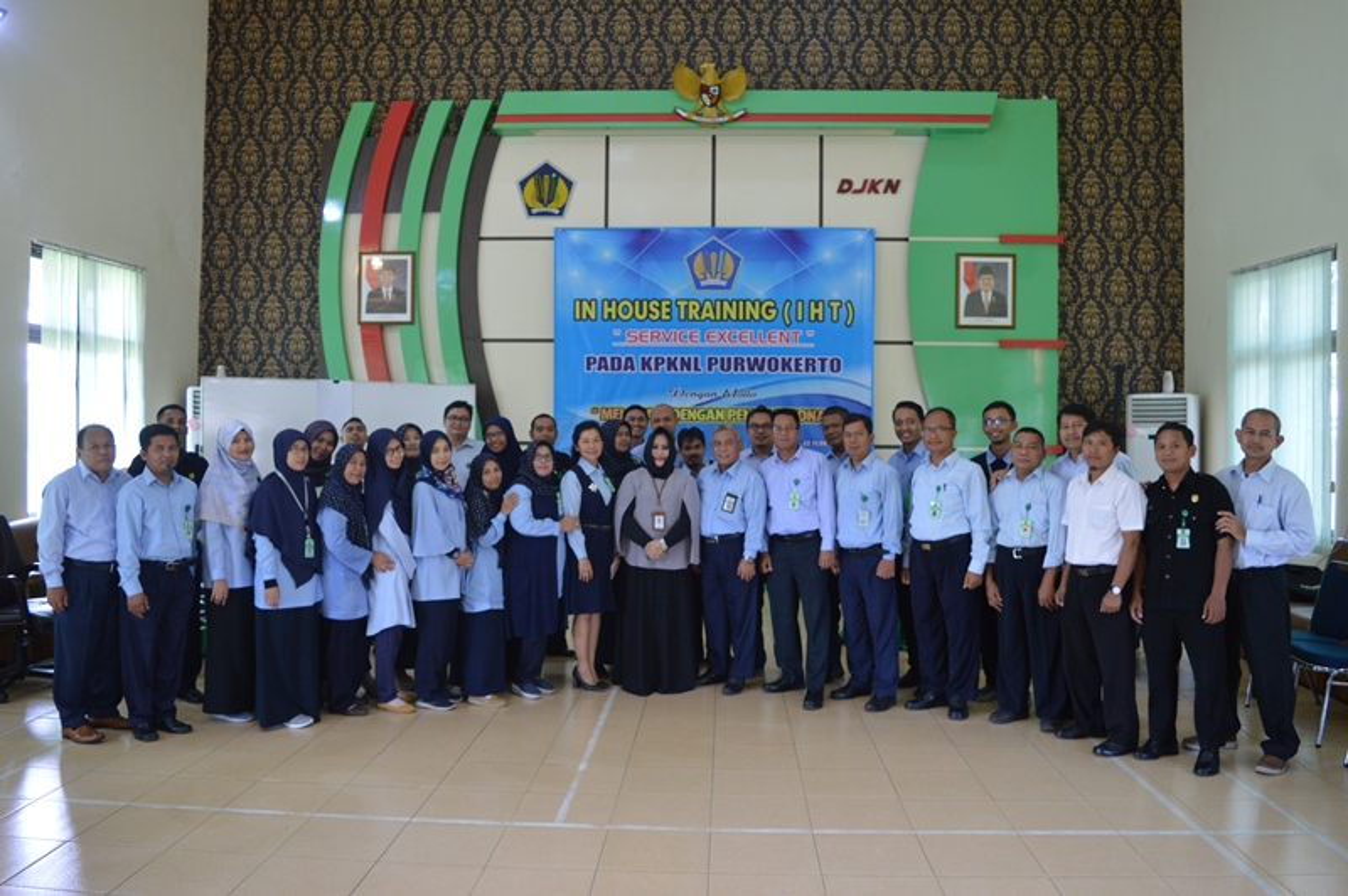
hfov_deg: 67.4
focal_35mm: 27
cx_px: 674
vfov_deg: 47.9
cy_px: 448
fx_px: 1010
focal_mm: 18
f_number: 3.5
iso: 800
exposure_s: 1/50
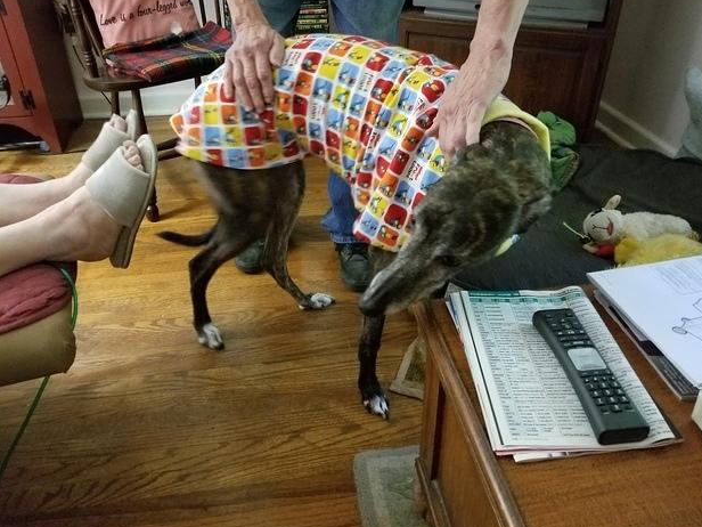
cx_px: 364
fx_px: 548
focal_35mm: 27
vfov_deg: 51.4
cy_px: 260
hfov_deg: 65.3
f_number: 1.7
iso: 1000
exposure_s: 1/24
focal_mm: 4.25
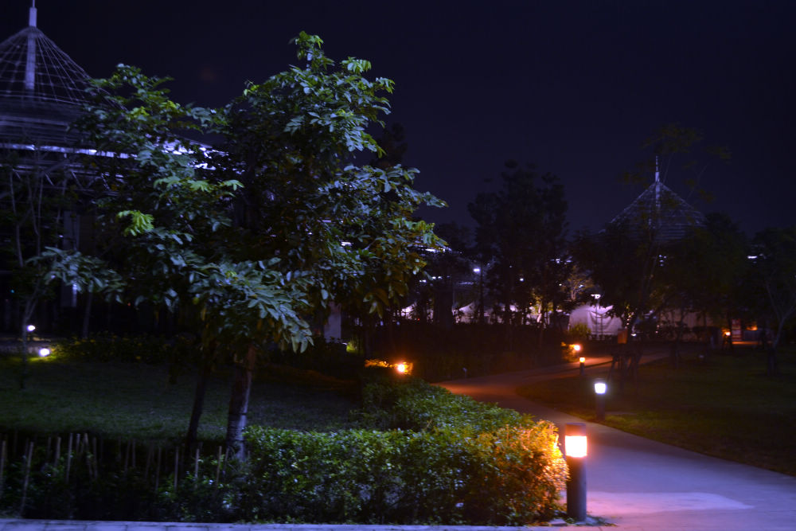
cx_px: 398
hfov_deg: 49.5
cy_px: 266
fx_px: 862
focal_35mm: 39
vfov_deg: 34.2
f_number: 4.2
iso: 100
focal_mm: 26
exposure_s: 1/2
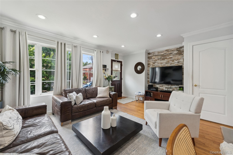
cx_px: 116
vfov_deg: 81.2
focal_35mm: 14
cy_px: 78
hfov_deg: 104.3
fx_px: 91
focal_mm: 14
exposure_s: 1/8
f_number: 11
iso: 100
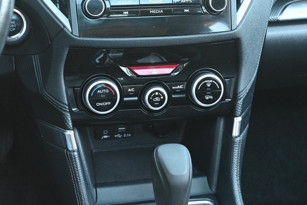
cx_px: 154
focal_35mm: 66
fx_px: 563
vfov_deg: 20.6
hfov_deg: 30.5
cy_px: 102
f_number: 6
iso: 3200
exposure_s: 1/100
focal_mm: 44
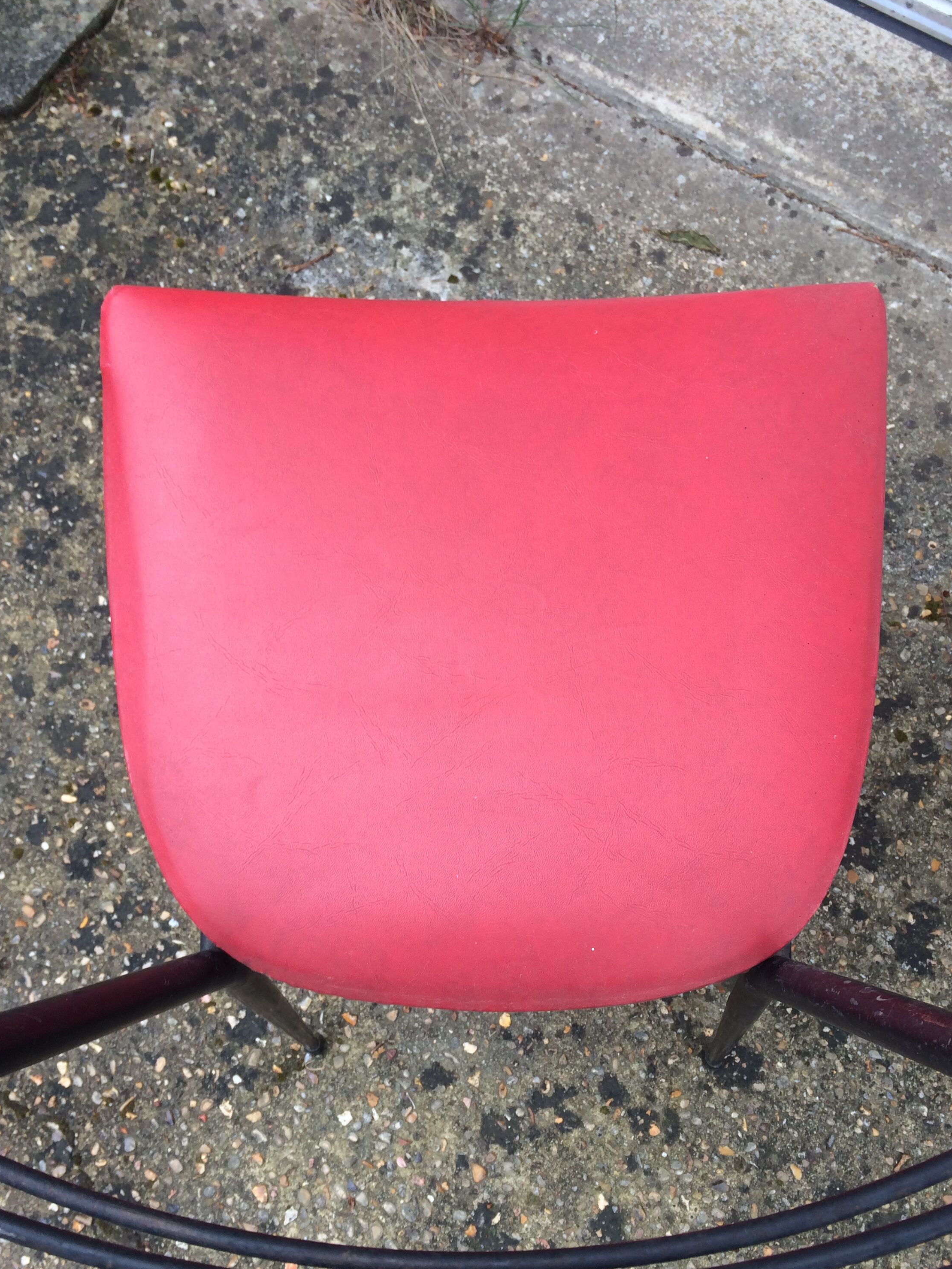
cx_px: 510
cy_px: 680
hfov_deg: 44.1
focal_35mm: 32
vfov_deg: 56.8
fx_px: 1173
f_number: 2.2
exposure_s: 1/326
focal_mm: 4.15
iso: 32
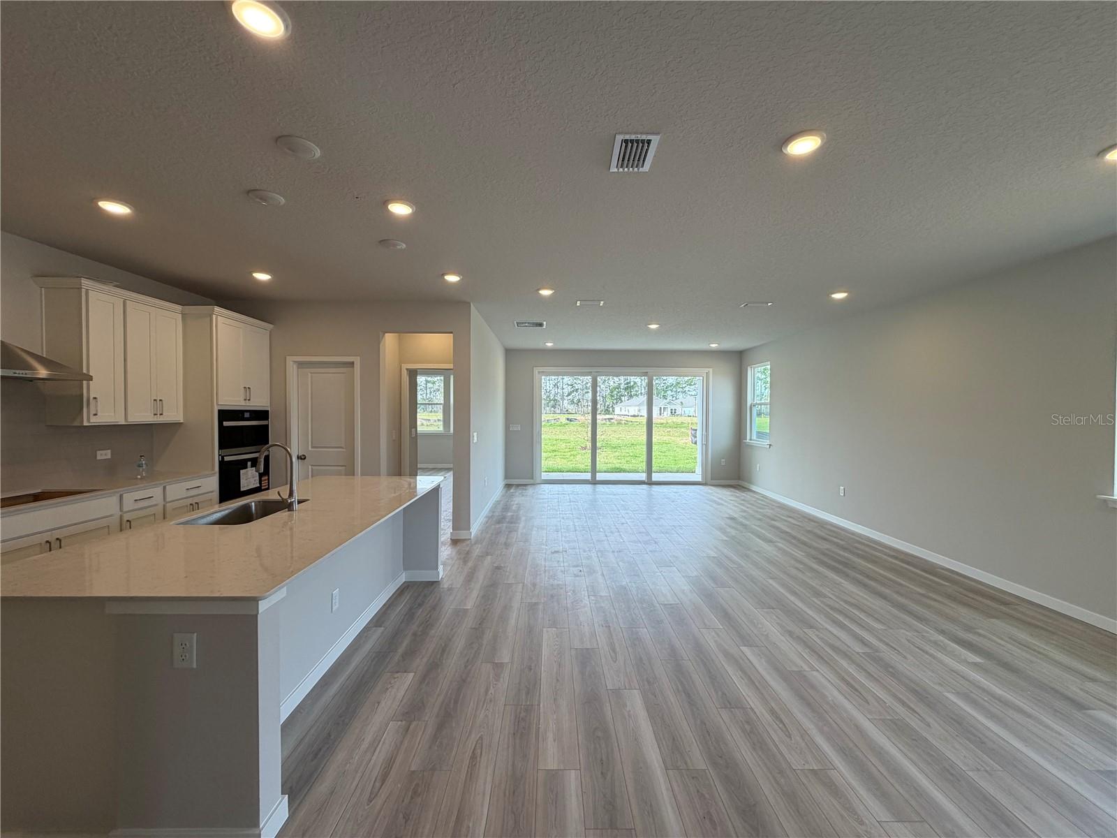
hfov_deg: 102.1
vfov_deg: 85.7
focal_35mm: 14
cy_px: 419
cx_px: 558
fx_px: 452
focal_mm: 2.22
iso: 80
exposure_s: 1/120
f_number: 2.2
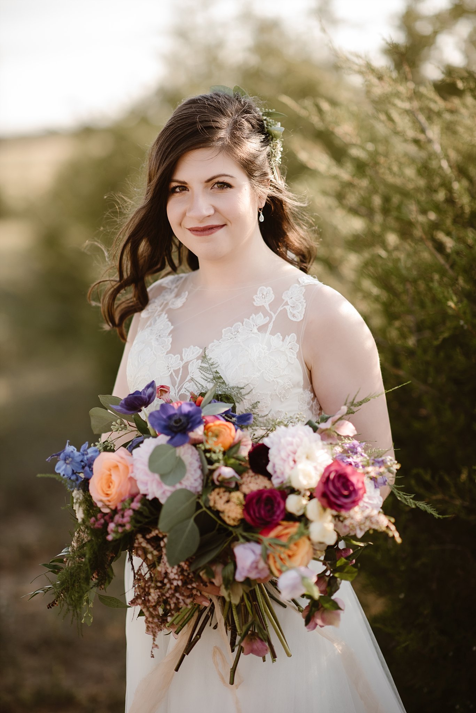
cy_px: 356
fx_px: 1684
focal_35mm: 85
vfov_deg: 23.9
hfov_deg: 16.1
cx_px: 238
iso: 200
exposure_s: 1/2000
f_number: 1.8
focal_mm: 85
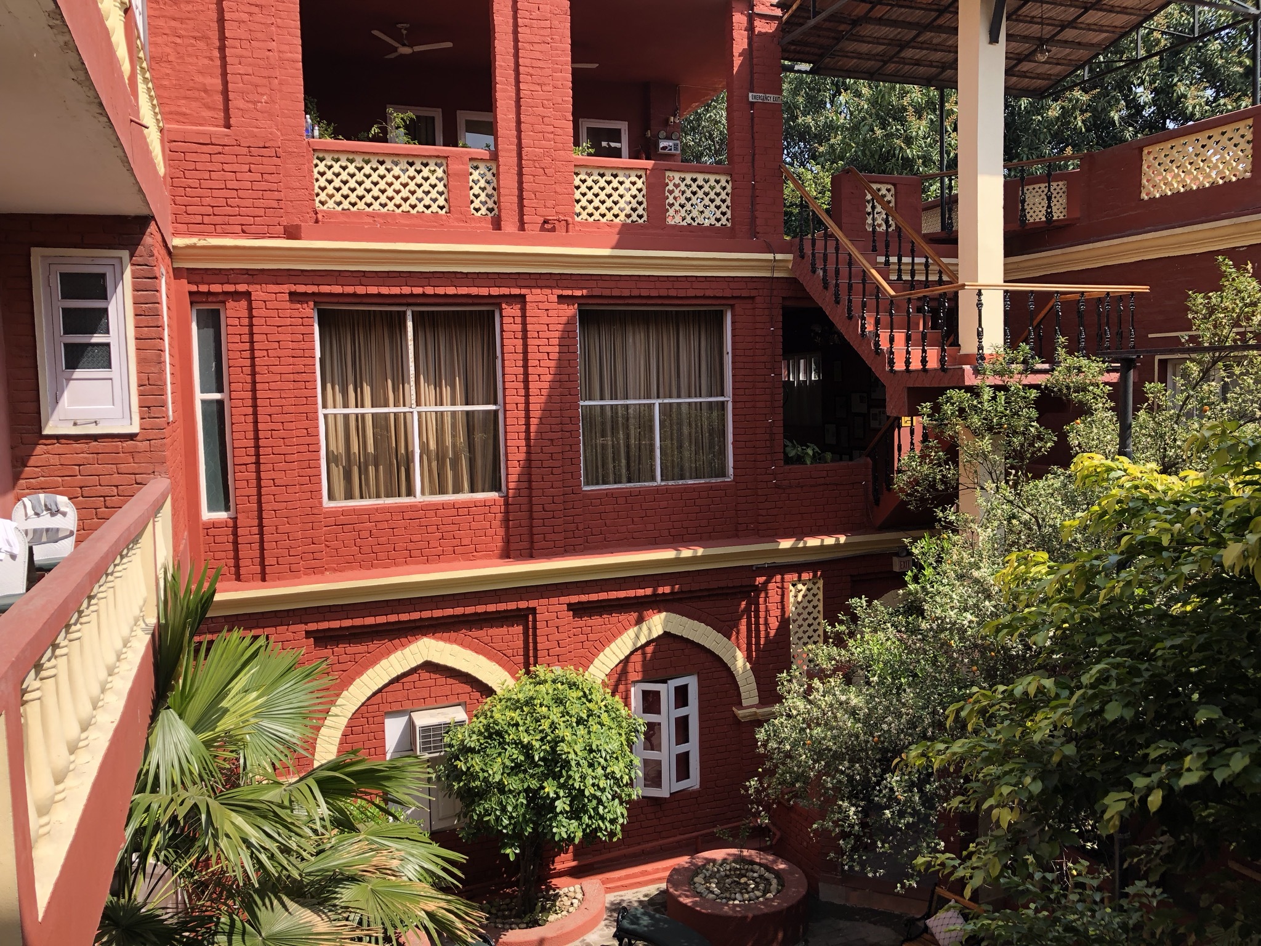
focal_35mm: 28
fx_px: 1020
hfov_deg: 63.4
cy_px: 473
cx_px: 630
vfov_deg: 49.7
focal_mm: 3.99
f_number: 1.8
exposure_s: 1/640
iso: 20
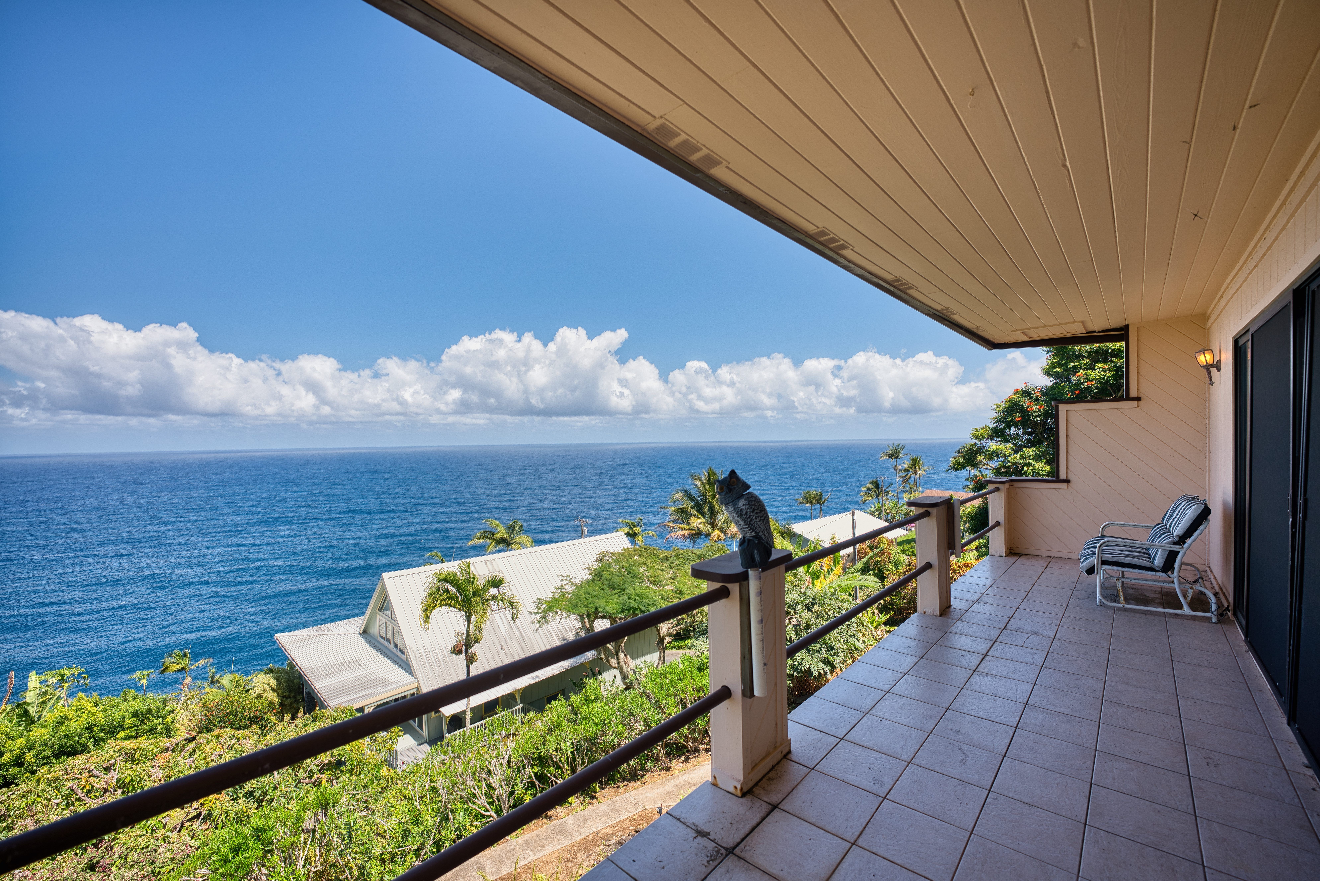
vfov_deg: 78.9
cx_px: 660
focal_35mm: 15
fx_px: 535
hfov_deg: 101.9
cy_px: 440
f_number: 4
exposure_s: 1/1250
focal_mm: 14.6
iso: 50
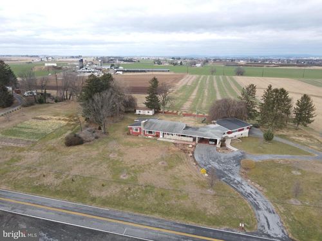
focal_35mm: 24
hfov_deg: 71.6
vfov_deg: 56.8
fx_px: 223
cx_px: 161
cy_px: 120
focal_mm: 4.5
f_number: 2.8
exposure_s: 1/160
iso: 100
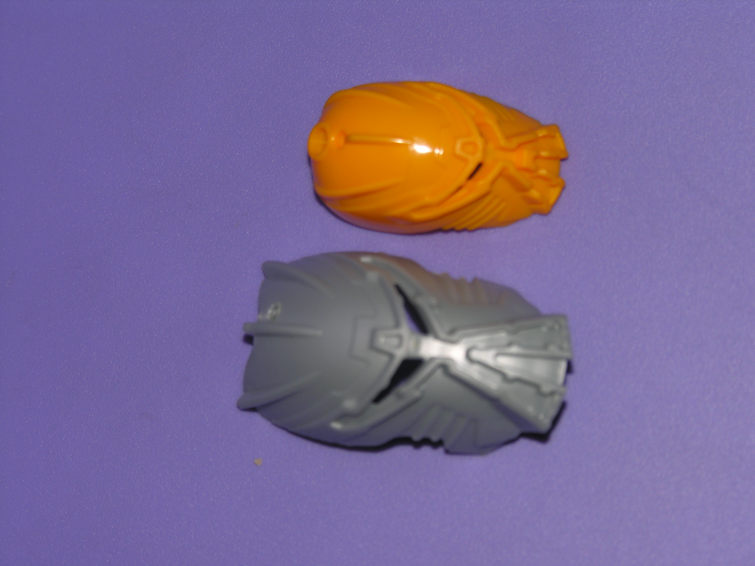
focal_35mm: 141
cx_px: 378
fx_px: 3075
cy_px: 283
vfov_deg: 10.5
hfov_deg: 14.0
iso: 50
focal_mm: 35.9
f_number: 3.8
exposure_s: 1/120
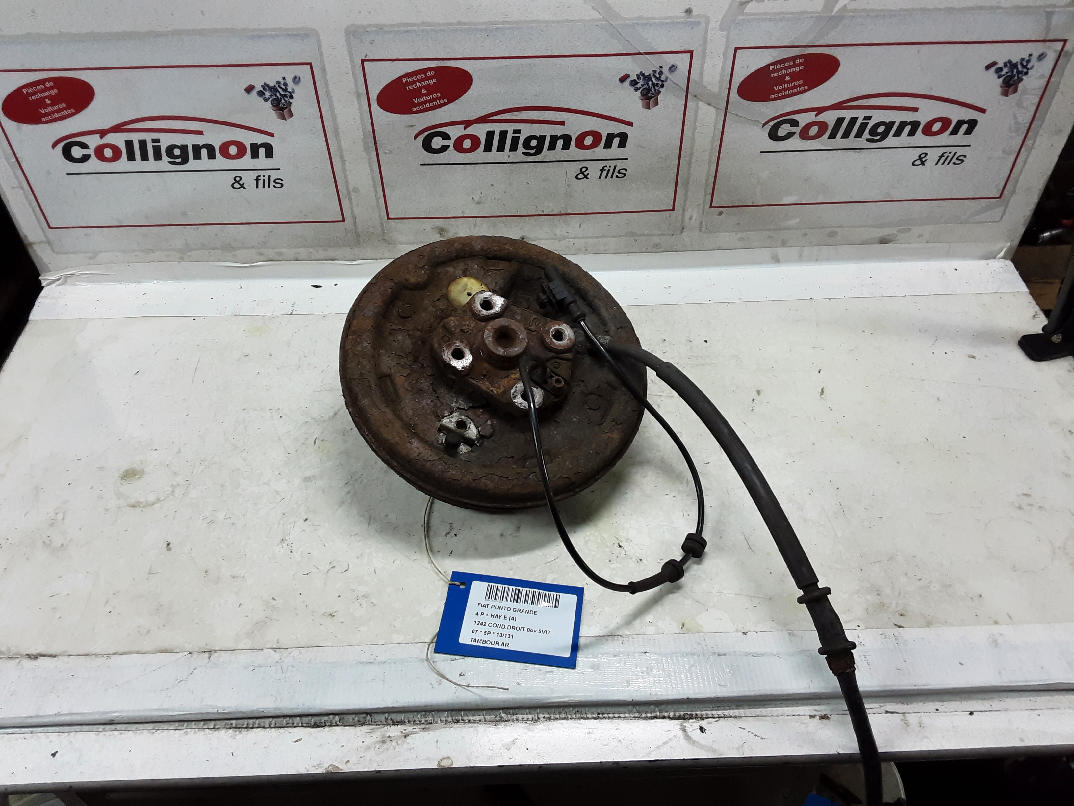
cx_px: 537
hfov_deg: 65.3
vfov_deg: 51.4
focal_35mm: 27
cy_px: 403
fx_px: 838
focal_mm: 2.91
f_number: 1.9
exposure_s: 1/50
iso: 80
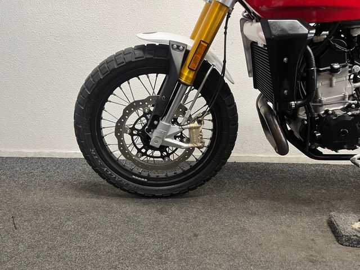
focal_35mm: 26
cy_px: 135
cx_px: 180
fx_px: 270
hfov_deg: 67.3
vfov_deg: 53.1
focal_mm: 5.1
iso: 160
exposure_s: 1/50
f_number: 1.6
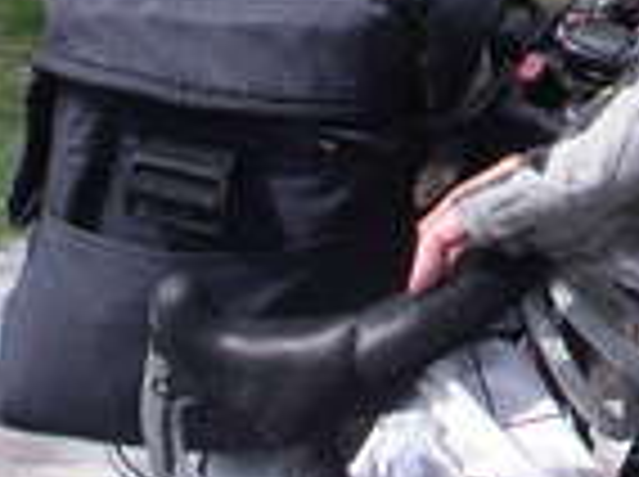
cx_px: 1058
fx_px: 2967
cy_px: -356
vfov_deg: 8.8
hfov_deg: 11.6
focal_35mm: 161
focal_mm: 6
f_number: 6.6
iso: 50
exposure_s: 1/125
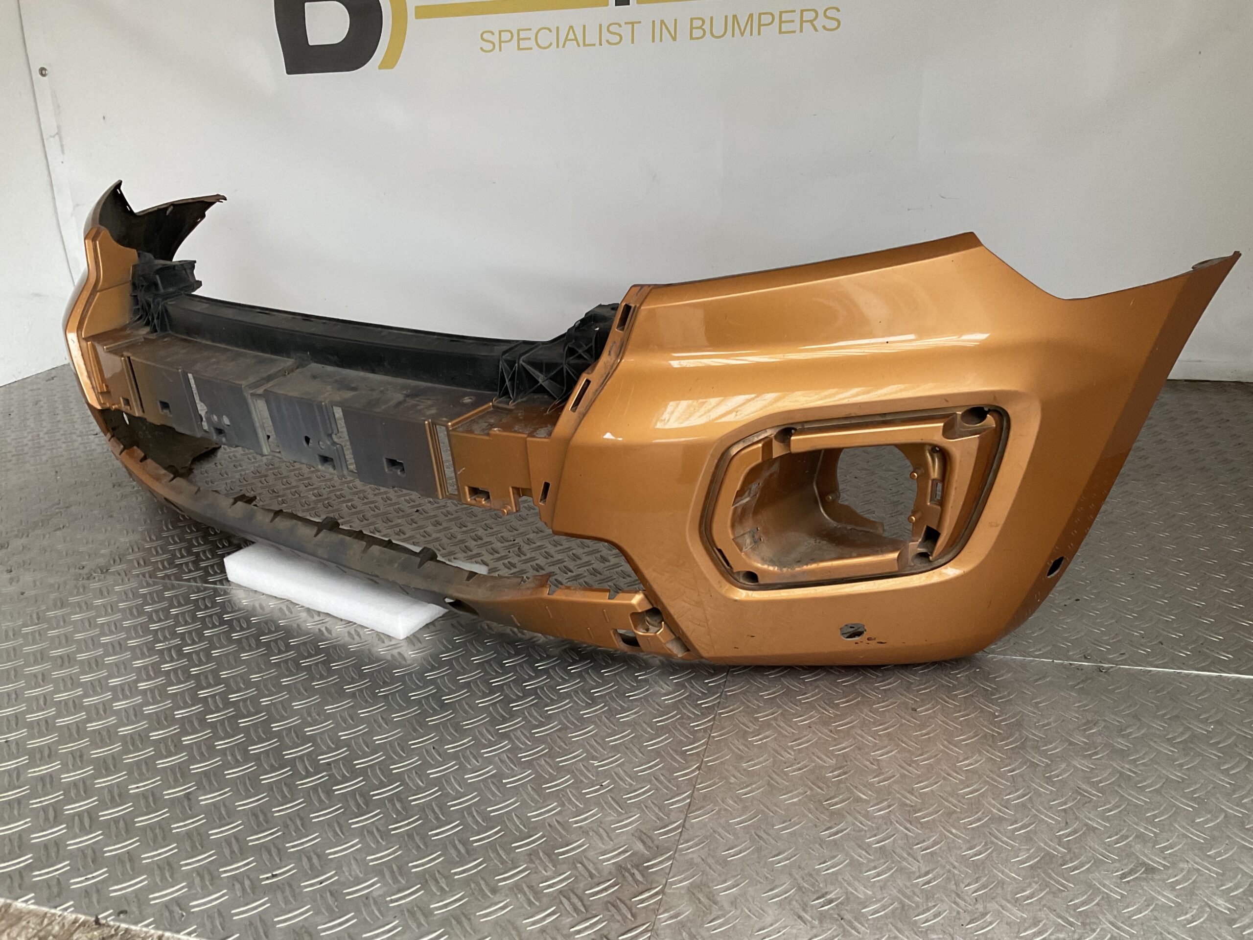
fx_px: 1050
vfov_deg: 48.2
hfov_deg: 61.7
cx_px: 626
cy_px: 470
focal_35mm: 29
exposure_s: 1/50
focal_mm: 3
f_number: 1.8
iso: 100
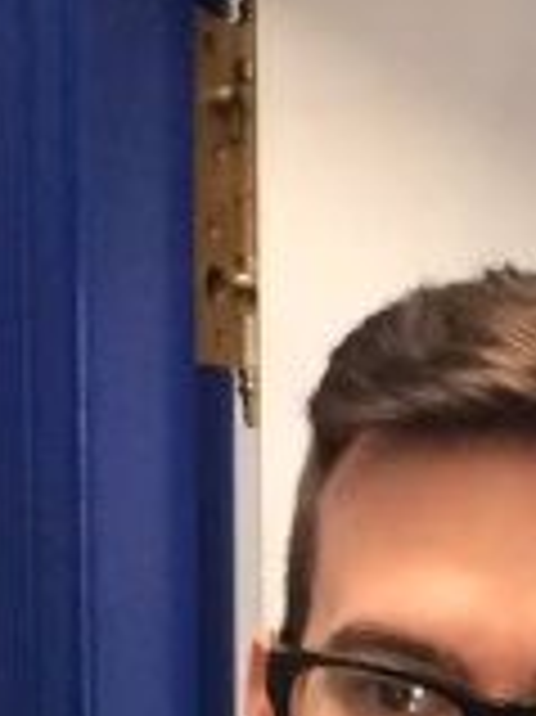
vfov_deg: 10.1
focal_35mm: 187
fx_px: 3866
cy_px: 1184
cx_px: 829
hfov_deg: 7.8
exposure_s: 1/30
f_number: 2.2
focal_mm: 4.15
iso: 64
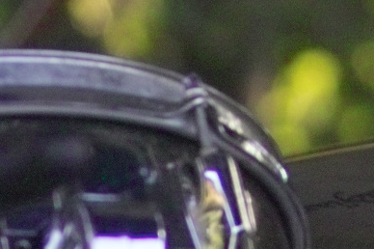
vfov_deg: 1.3
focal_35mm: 1047
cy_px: -299
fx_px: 10868
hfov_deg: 2.0
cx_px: -485
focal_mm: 105
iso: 200
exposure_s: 1/180
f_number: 4
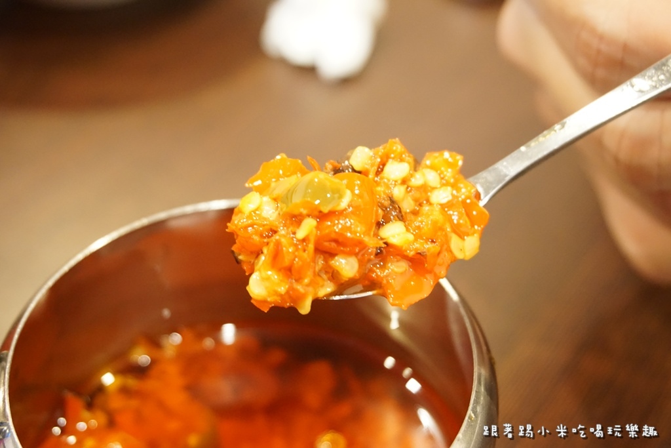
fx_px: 979
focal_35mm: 52
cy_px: 224
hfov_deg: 37.8
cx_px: 336
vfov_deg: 25.8
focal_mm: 35
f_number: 5.6
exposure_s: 1/20
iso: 3200
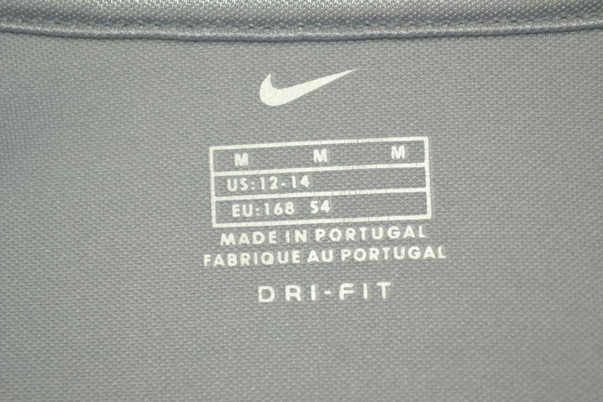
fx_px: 1382
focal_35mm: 82
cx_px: 302
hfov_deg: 24.6
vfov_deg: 16.6
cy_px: 201
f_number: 5.6
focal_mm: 55
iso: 200
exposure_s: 1/60
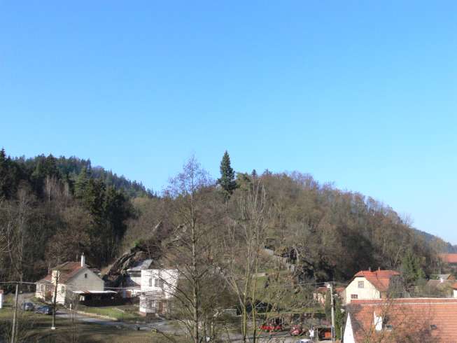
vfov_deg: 40.7
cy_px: 172
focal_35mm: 35
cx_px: 228
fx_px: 462
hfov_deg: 52.6
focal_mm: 7.4
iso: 400
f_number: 8
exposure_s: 1/500
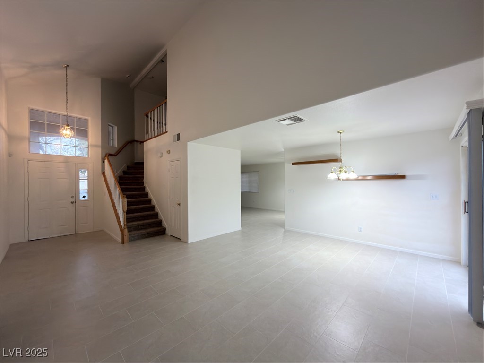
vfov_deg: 85.7
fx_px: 196
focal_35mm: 14
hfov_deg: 102.1
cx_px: 242
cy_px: 182
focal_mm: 2.22
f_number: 2.2
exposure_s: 1/30
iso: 80
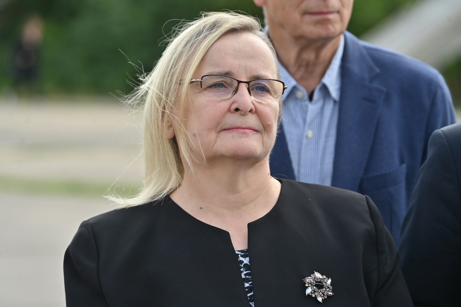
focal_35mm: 180
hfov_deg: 11.4
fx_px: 2305
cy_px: 154
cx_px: 230
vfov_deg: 7.6
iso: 100
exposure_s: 1/400
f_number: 5
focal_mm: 180
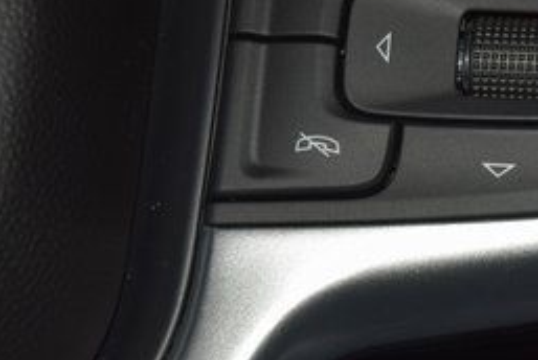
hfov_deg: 7.9
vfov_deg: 5.3
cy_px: 78
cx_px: 490
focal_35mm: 261
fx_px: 3905
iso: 100
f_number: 8
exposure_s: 1/125
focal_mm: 70
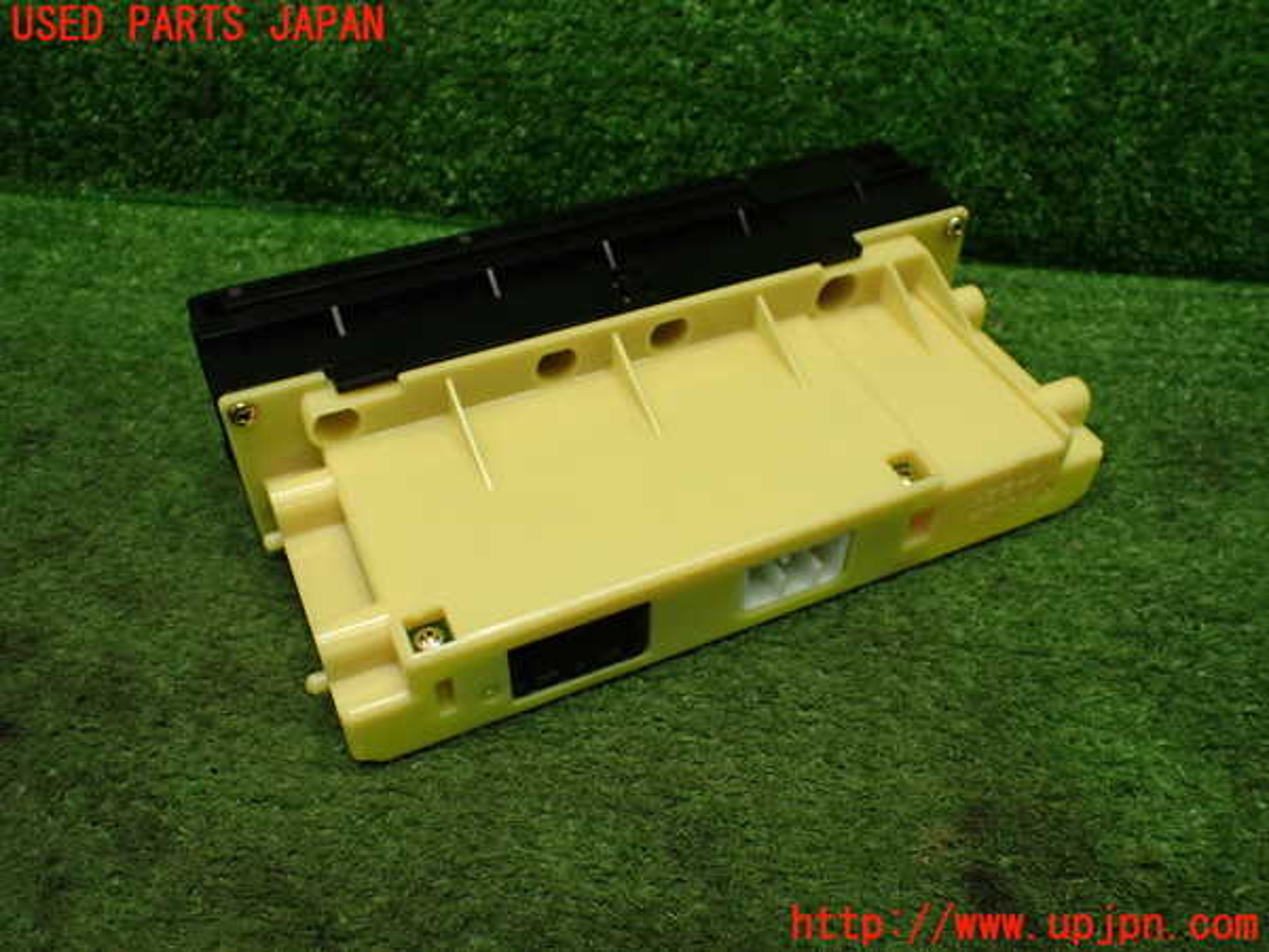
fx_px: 1100
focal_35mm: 30
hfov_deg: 60.0
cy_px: 476
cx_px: 634
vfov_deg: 46.8
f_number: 2.3
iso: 400
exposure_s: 1/125
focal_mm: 5.4
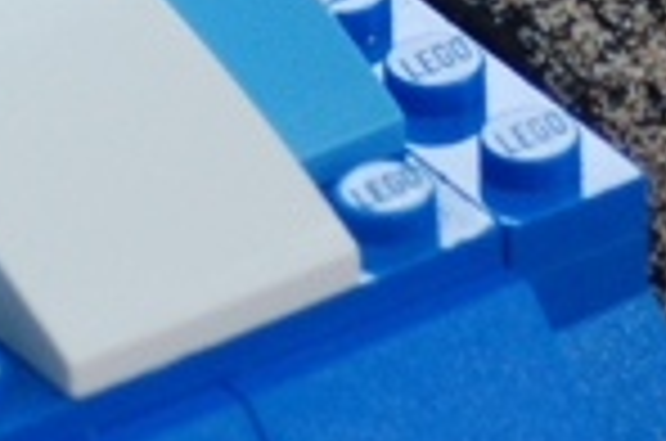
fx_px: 13531
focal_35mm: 733
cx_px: -418
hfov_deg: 2.8
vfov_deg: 1.9
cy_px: -148
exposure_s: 1/200
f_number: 5.6
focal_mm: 80
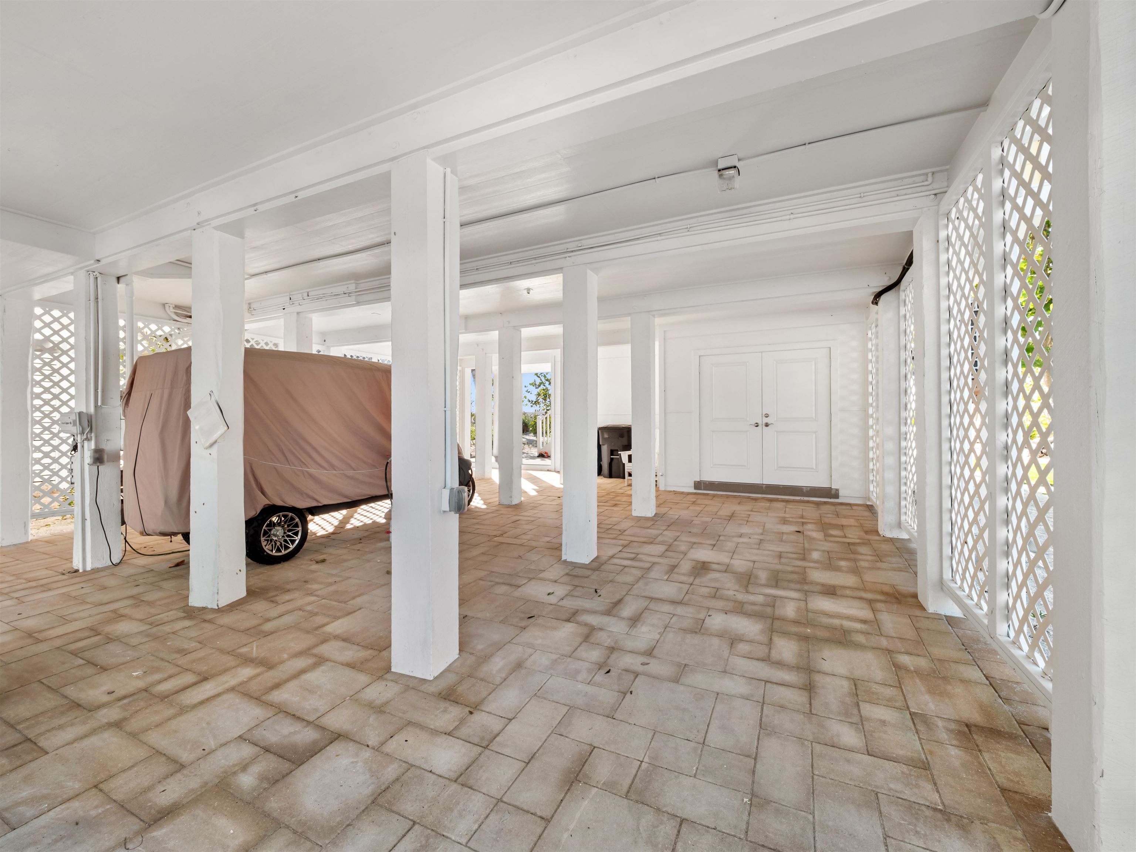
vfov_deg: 85.7
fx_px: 459
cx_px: 568
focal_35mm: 14
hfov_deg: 102.1
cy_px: 426
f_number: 7.1
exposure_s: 1/40
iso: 200
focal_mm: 7
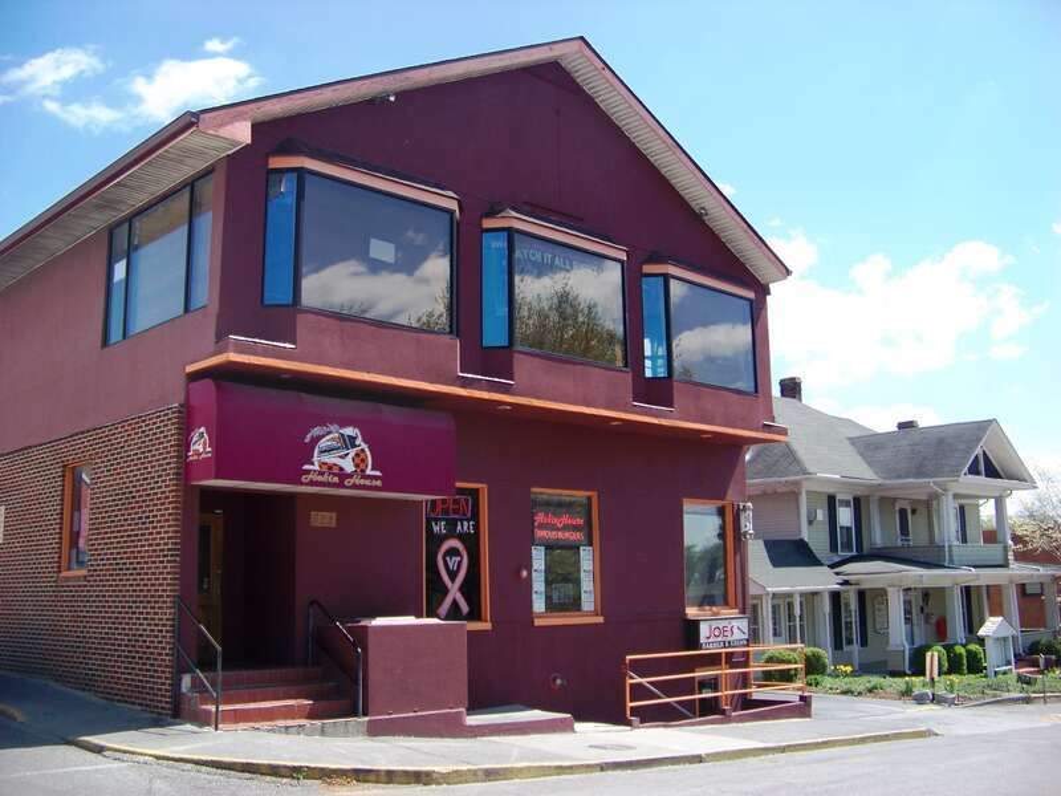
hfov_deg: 51.4
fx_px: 1103
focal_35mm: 36
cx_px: 530
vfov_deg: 39.7
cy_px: 398
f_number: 2.8
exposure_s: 1/640
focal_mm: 5.85
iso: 64
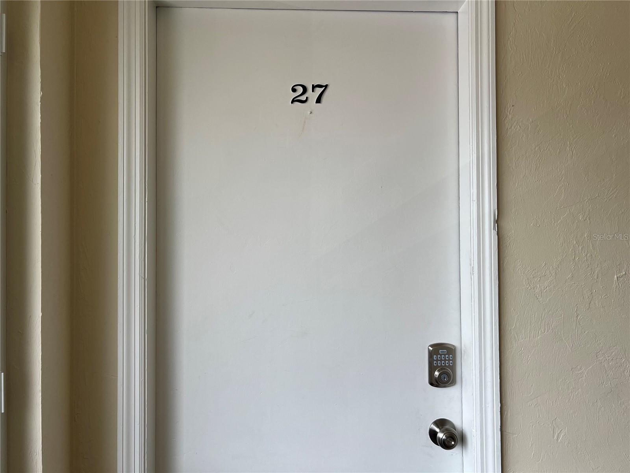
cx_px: 315
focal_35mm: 26
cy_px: 236
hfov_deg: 67.3
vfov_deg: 53.1
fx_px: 473
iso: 40
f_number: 1.5
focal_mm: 5.7
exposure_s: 1/283
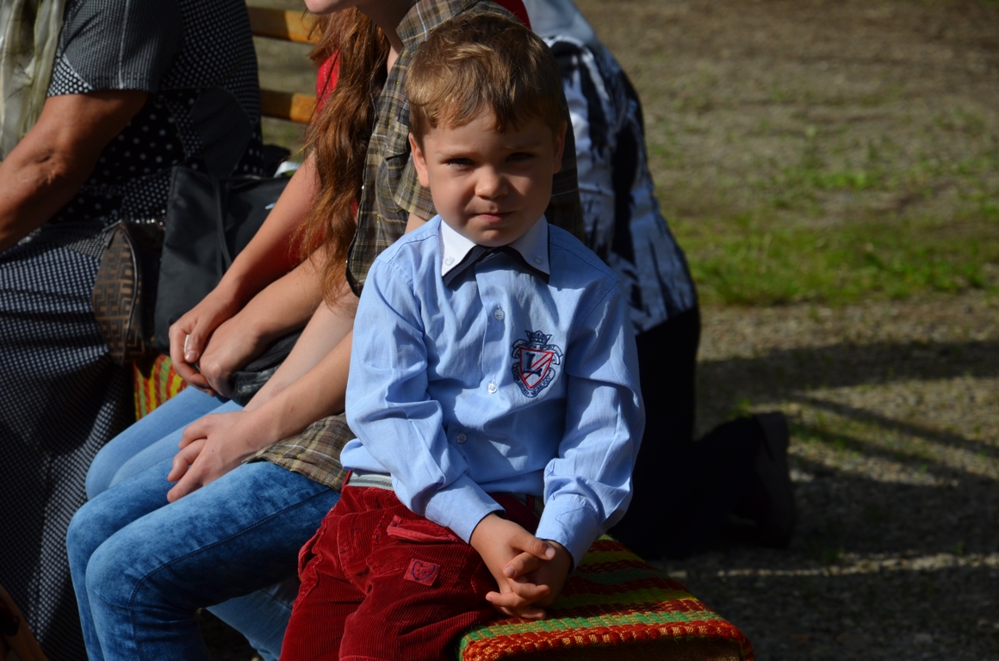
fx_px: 4361
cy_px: 330
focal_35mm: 158
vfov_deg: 8.7
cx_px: 500
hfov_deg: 13.1
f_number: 7.1
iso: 200
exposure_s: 1/800
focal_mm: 105
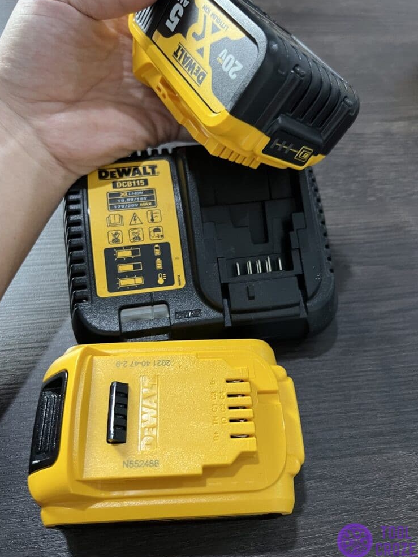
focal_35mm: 27
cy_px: 274
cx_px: 204
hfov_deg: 51.4
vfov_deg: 65.3
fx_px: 435
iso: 200
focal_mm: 5.7
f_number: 1.5
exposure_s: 1/50
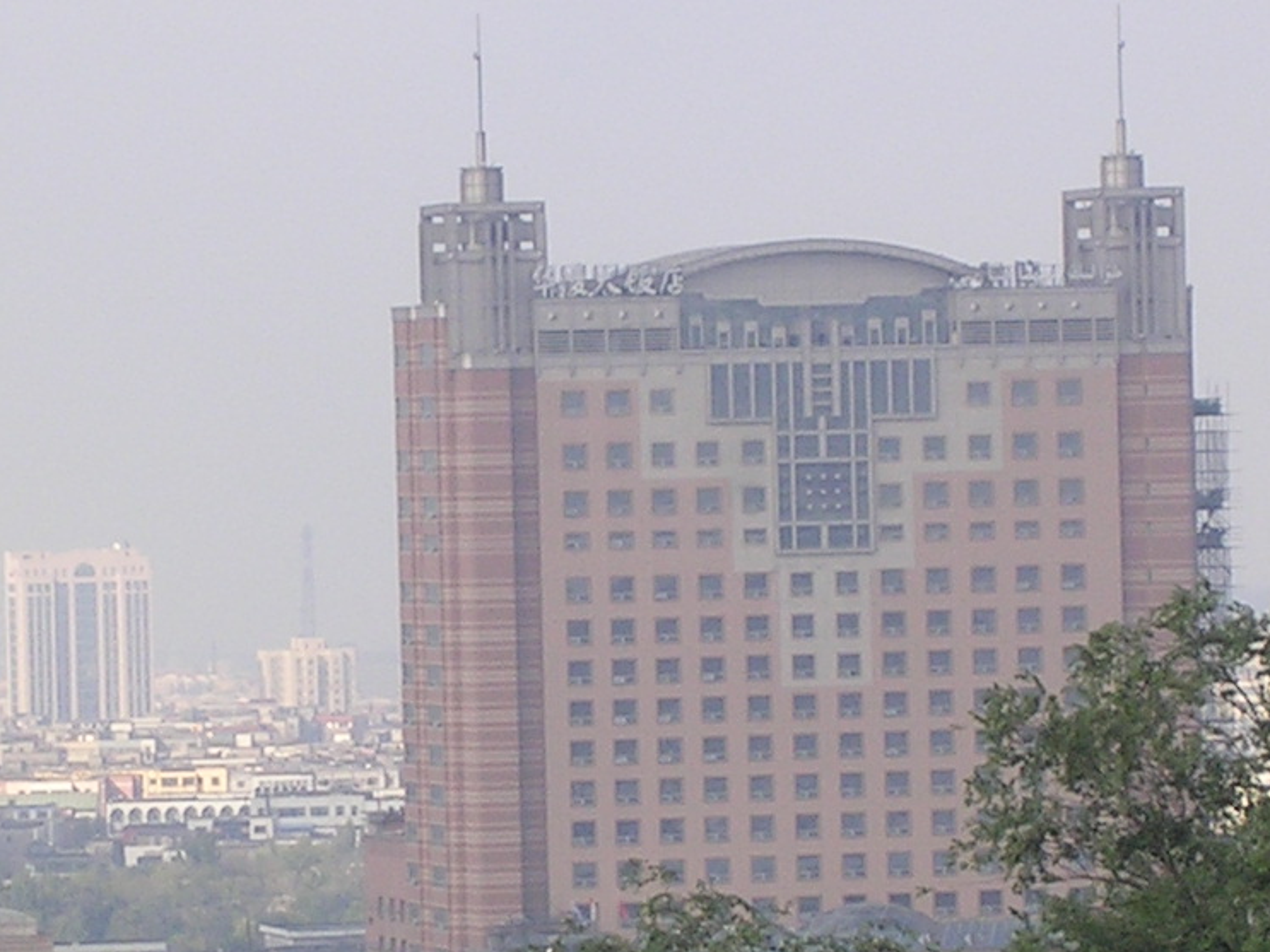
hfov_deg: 6.2
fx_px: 11628
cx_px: 436
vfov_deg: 4.7
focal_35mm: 317
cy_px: 547
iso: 50
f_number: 4.9
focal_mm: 17.4
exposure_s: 1/259
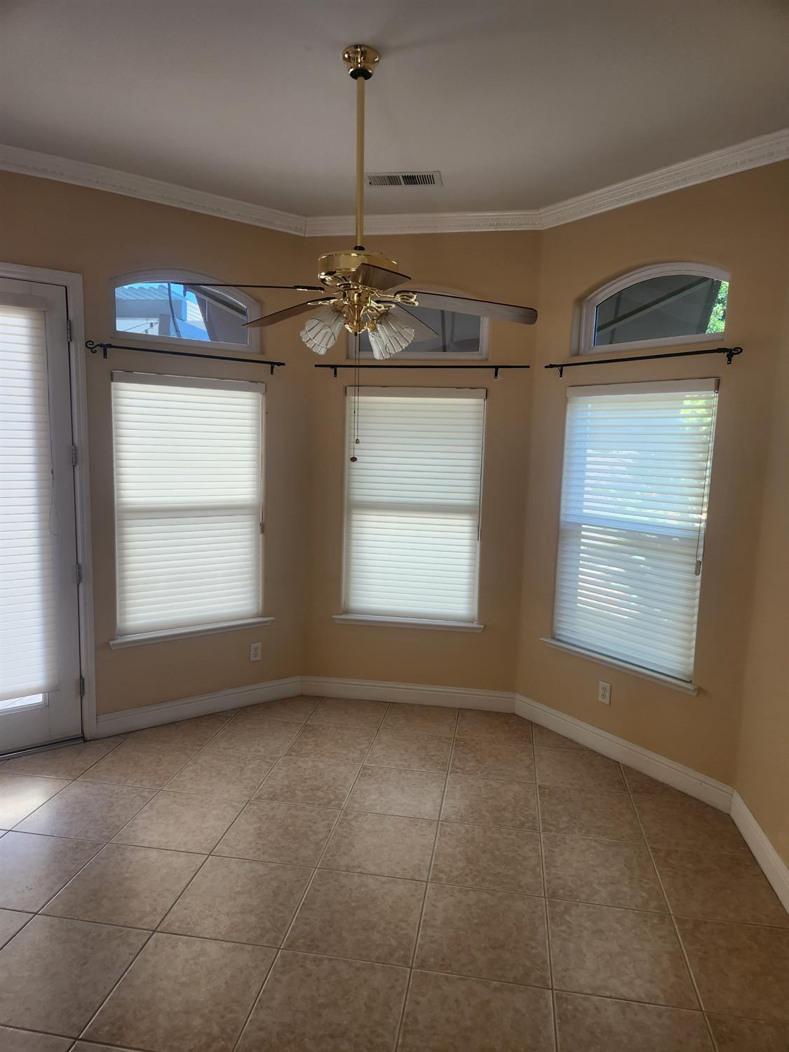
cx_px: 394
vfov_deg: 73.9
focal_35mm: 23
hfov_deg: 58.9
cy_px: 526
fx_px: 699
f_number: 1.8
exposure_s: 1/120
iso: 100
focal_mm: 5.4
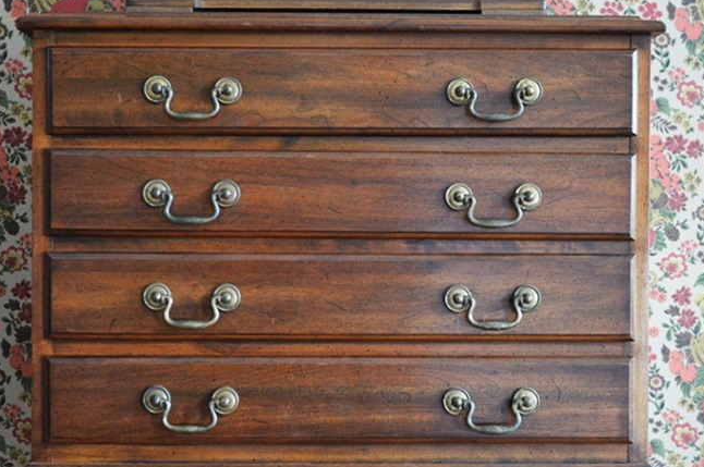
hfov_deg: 26.0
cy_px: 240
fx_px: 1523
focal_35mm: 78
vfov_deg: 17.4
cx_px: 326
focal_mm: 48
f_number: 5.3
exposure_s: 1/40
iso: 3200
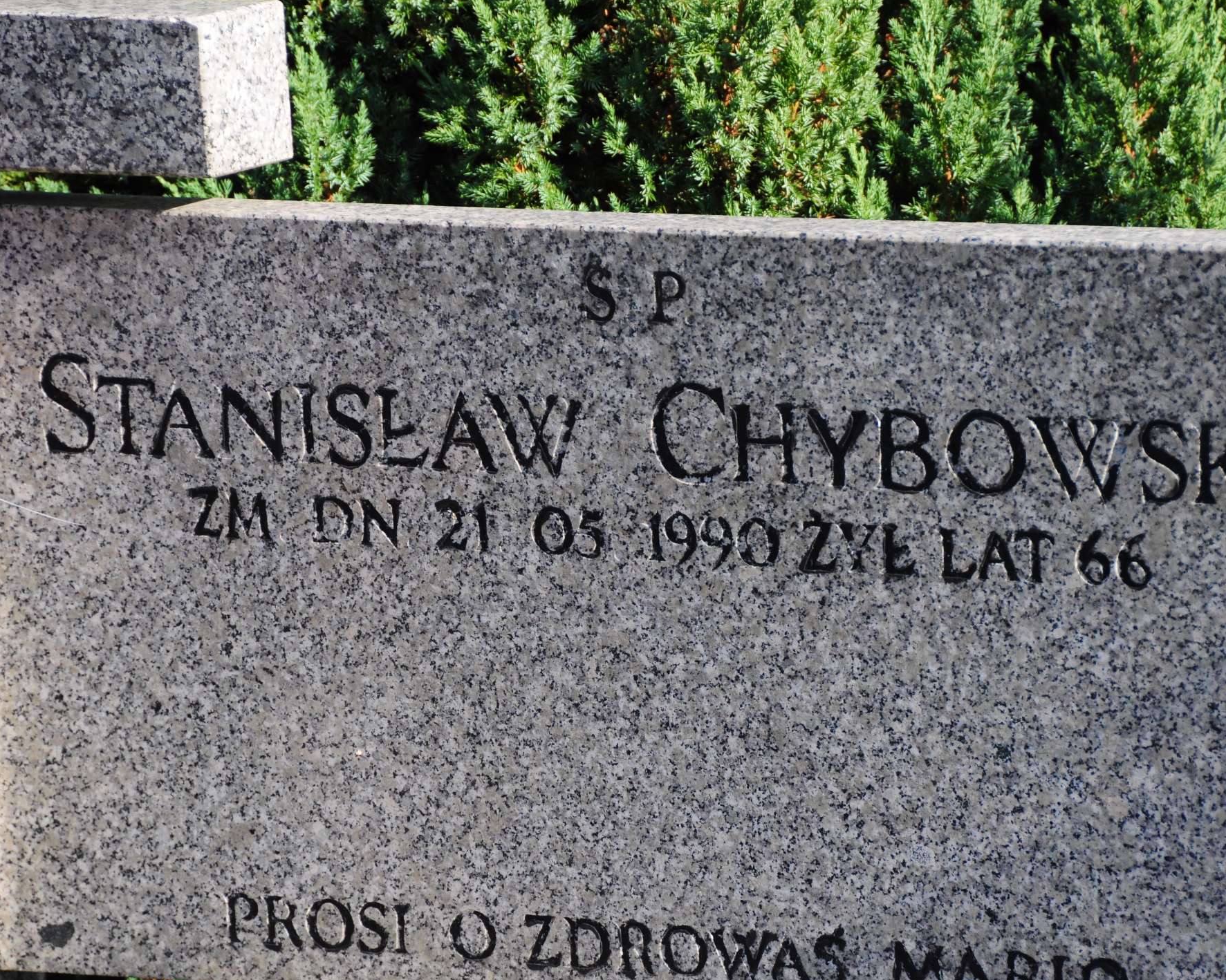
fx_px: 8329
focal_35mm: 230
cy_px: 491
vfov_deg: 6.7
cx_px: 696
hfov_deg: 8.4
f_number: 7.1
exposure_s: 1/500
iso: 320
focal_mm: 135
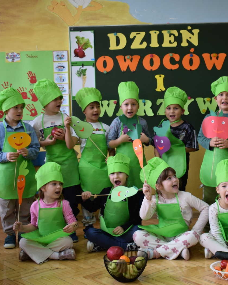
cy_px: 141
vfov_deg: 33.6
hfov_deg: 26.7
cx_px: 176
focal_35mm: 56
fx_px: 472
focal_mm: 26
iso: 450
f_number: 4
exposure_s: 1/60
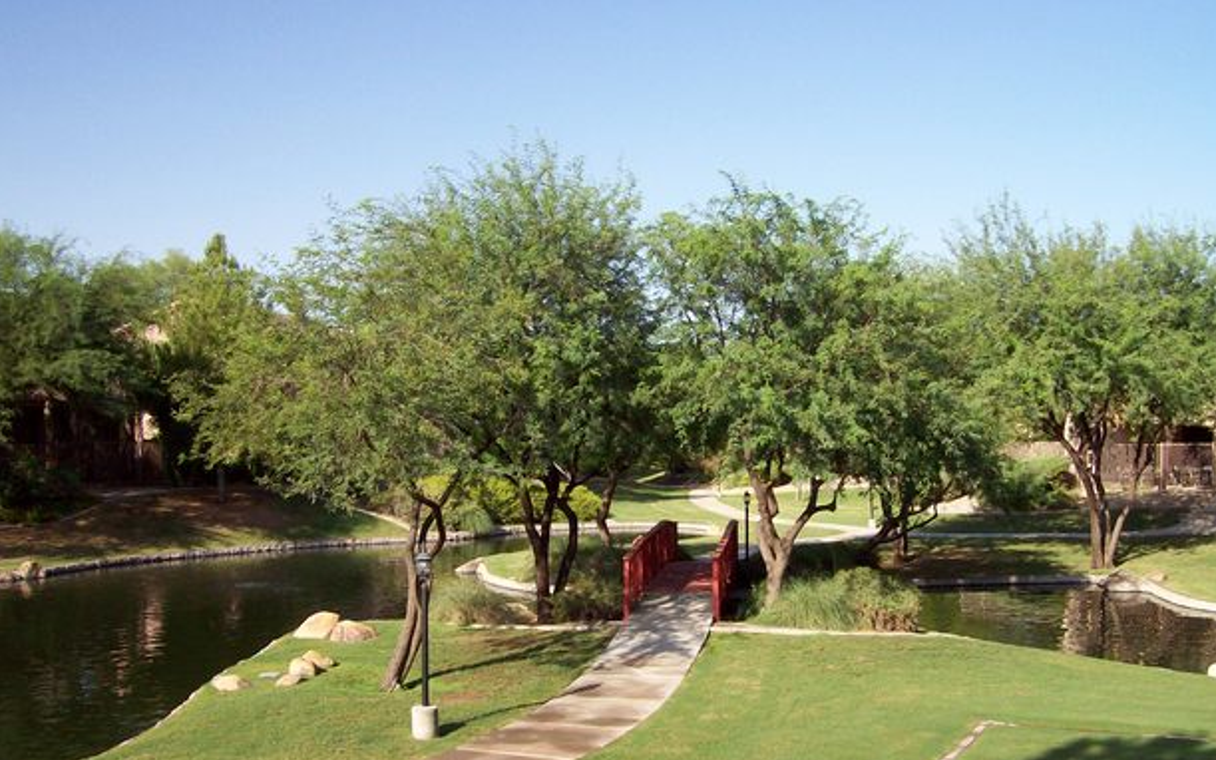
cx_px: 601
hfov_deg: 49.3
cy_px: 442
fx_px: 1326
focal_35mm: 40
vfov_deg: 31.9
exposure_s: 1/462
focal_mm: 6
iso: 80
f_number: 4.8
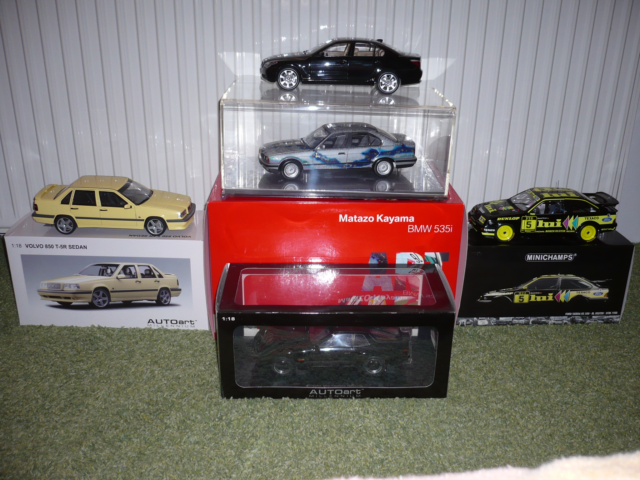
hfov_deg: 52.6
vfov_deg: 40.7
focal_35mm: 35
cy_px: 240
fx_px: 647
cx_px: 320
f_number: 2.8
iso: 100
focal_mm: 5.8
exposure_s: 1/30
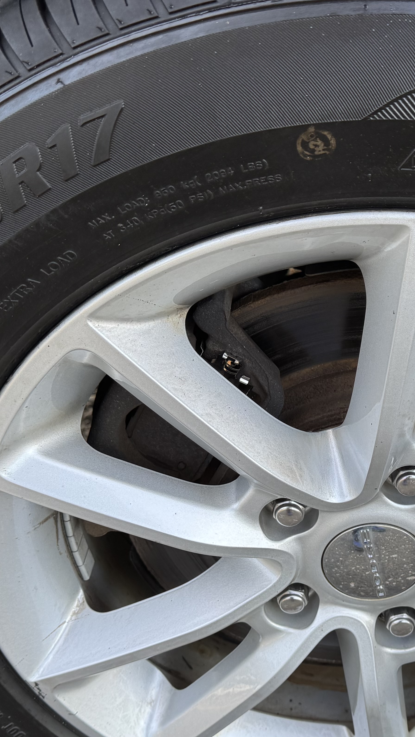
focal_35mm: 47
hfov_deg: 24.7
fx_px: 920
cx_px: 373
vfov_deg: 43.5
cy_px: 444
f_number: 1.78
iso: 80
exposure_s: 1/192
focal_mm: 6.76
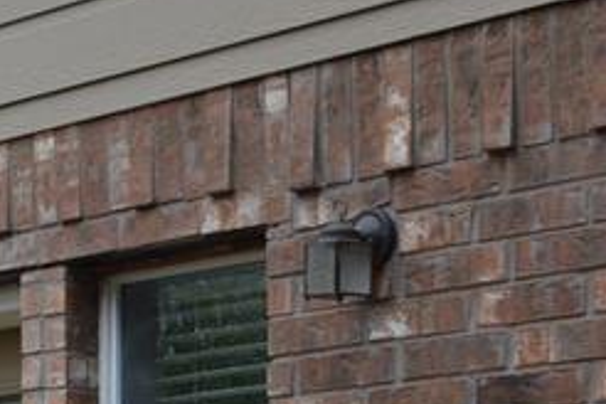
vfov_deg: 8.7
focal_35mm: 150
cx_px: 17
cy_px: 806
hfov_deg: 13.5
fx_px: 2525
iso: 100
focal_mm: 24
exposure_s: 1/125
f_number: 5.6
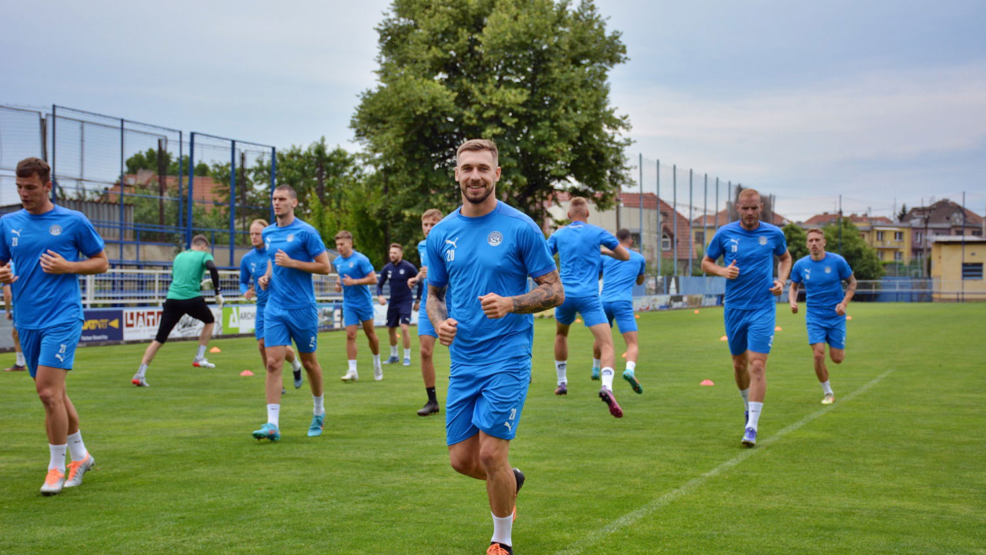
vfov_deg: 19.1
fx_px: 1647
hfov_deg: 33.3
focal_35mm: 63
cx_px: 494
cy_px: 307
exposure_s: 1/1250
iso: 400
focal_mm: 40
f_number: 5
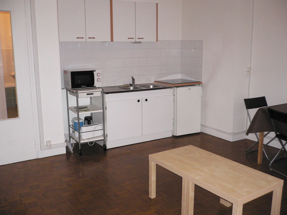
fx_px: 290
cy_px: 108
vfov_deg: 40.7
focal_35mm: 35
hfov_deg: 52.6
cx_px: 144
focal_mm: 5.8
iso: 400
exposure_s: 1/60
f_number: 2.8
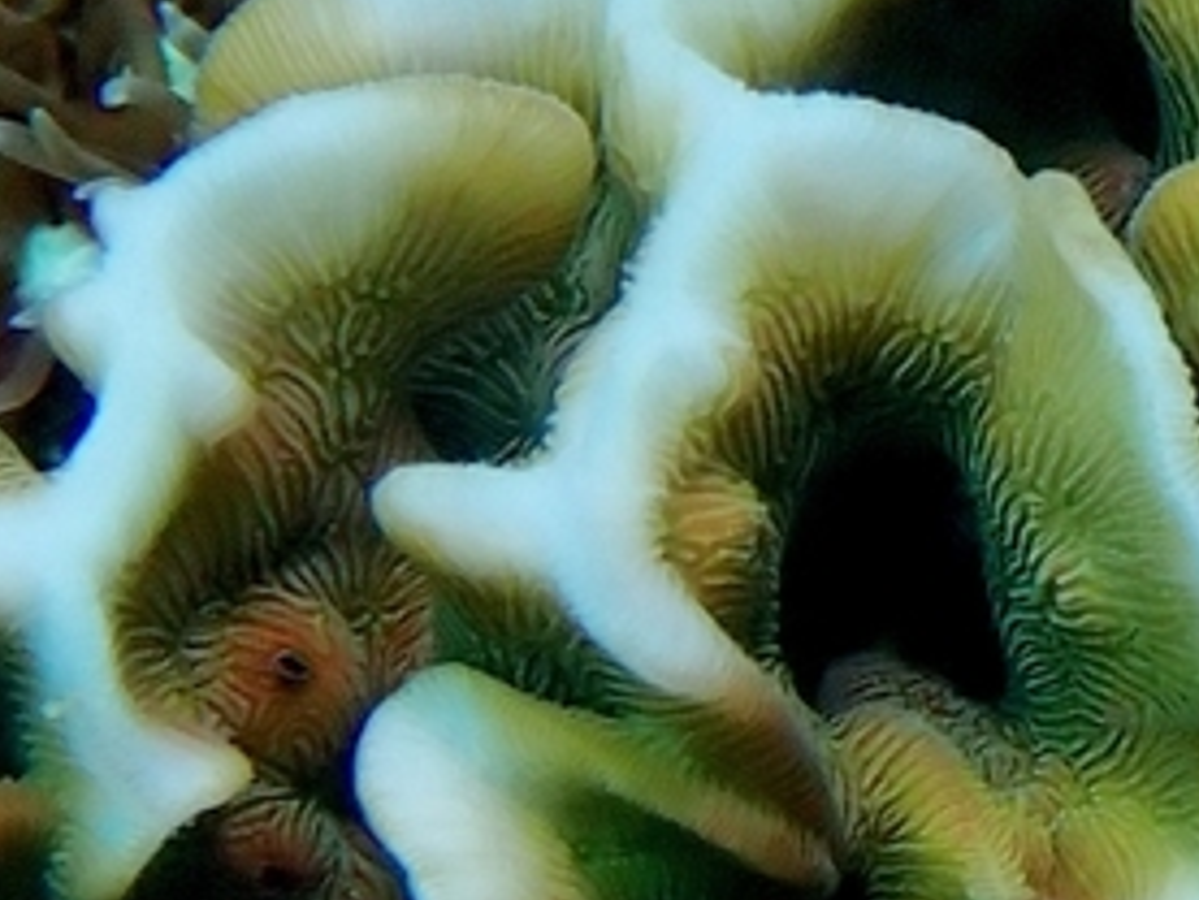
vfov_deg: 3.6
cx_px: 1454
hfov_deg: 4.8
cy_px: -136
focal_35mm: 412
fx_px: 14277
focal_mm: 18
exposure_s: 1/200
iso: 200
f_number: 6.3
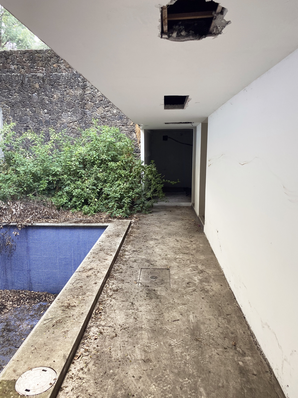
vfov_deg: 67.3
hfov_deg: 53.1
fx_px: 298
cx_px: 149
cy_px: 199
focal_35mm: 26
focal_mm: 4.25
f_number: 1.8
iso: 50
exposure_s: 1/122
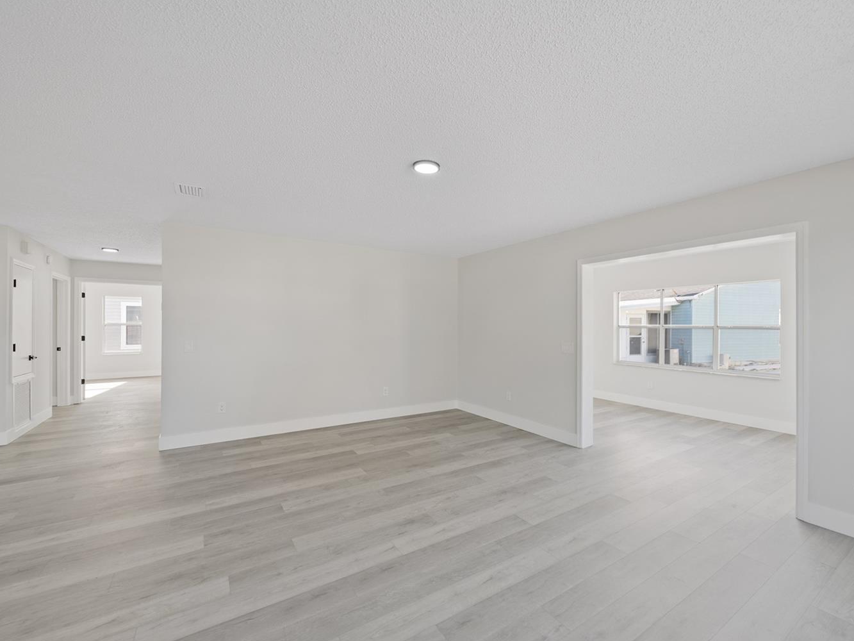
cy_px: 328
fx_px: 370
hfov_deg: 98.1
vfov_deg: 81.7
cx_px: 451
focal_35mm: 15
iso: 320
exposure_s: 1/4
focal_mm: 13
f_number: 8
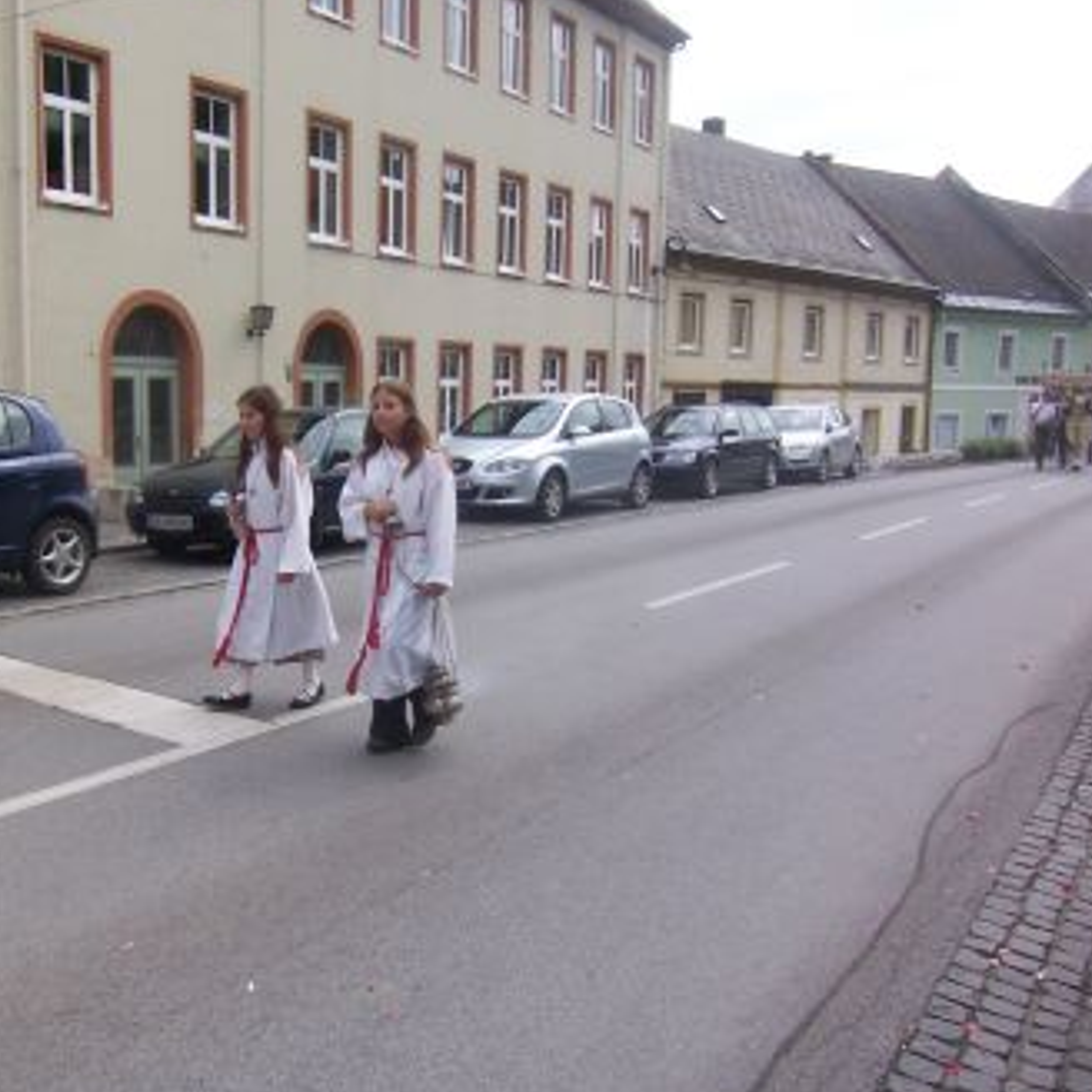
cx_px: 328
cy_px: 569
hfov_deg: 48.5
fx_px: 1178
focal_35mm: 33
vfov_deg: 49.7
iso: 64
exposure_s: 1/125
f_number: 5.6
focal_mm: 3.8
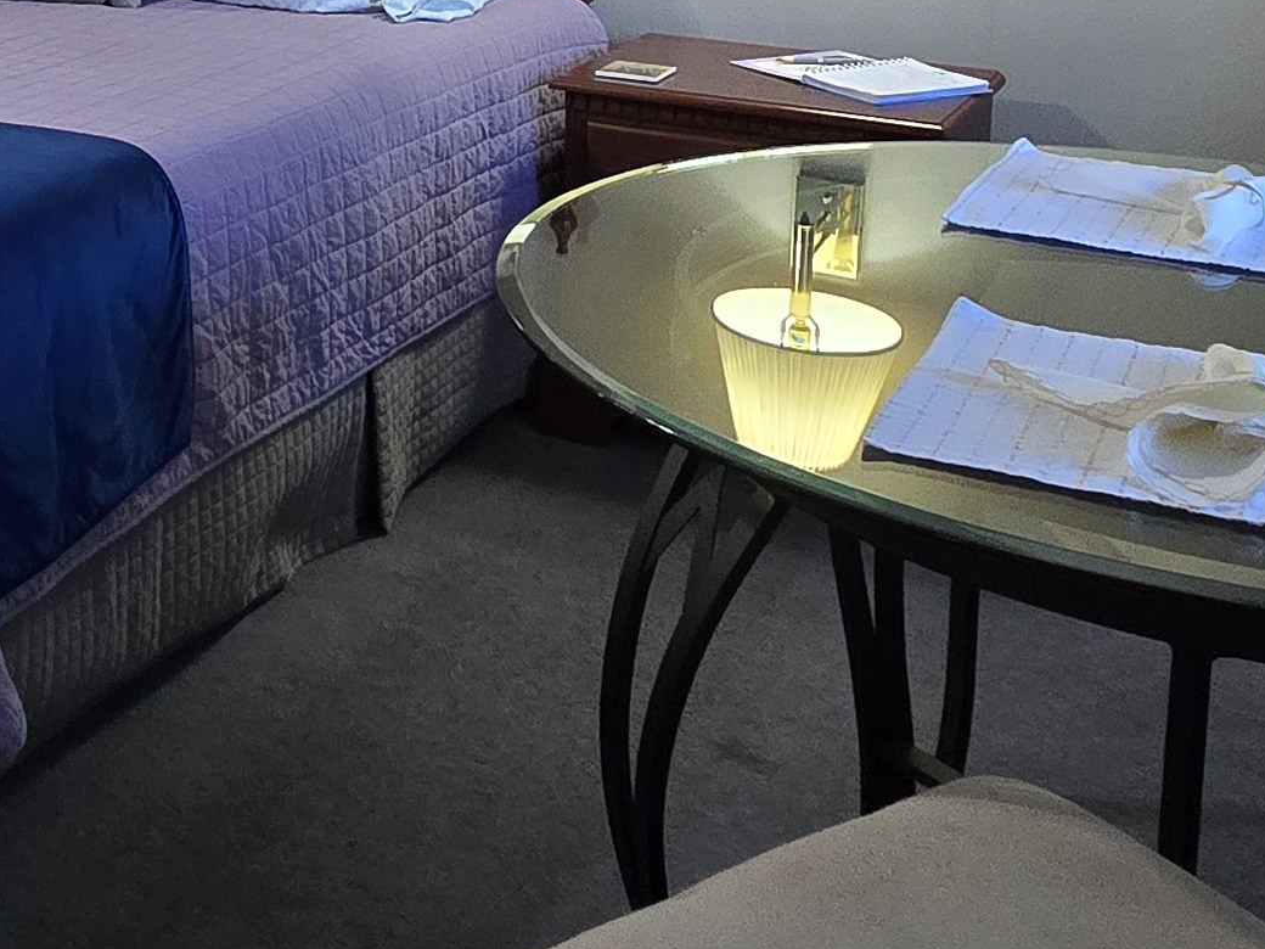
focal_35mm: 50
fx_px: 1827
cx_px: -2
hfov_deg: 34.7
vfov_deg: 26.9
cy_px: -75
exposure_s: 1/60
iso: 400
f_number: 2.2
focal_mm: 2.2
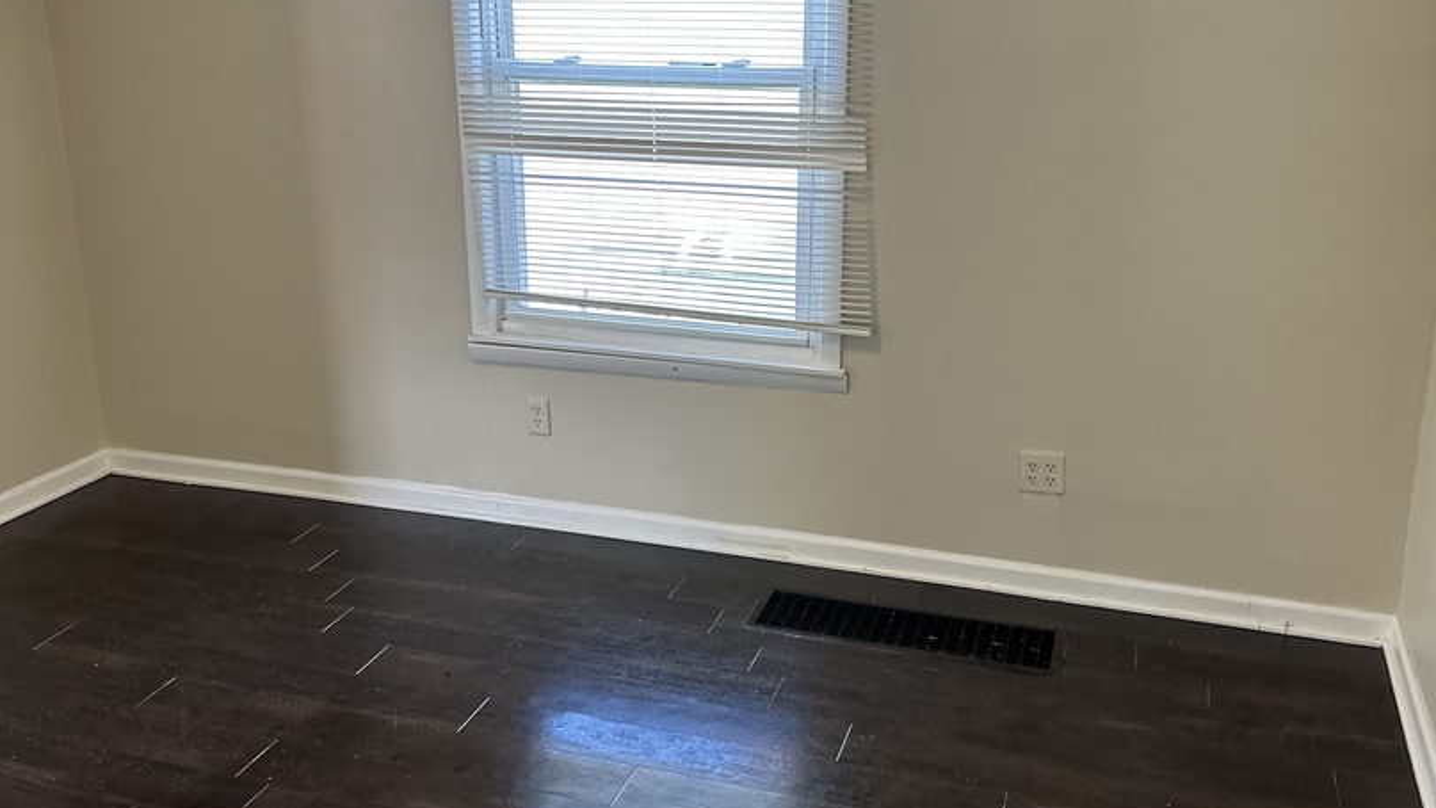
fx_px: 1333
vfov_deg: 33.7
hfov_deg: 56.6
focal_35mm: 35
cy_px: 358
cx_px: 719
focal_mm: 6.86
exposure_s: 1/120
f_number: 1.78
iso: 200
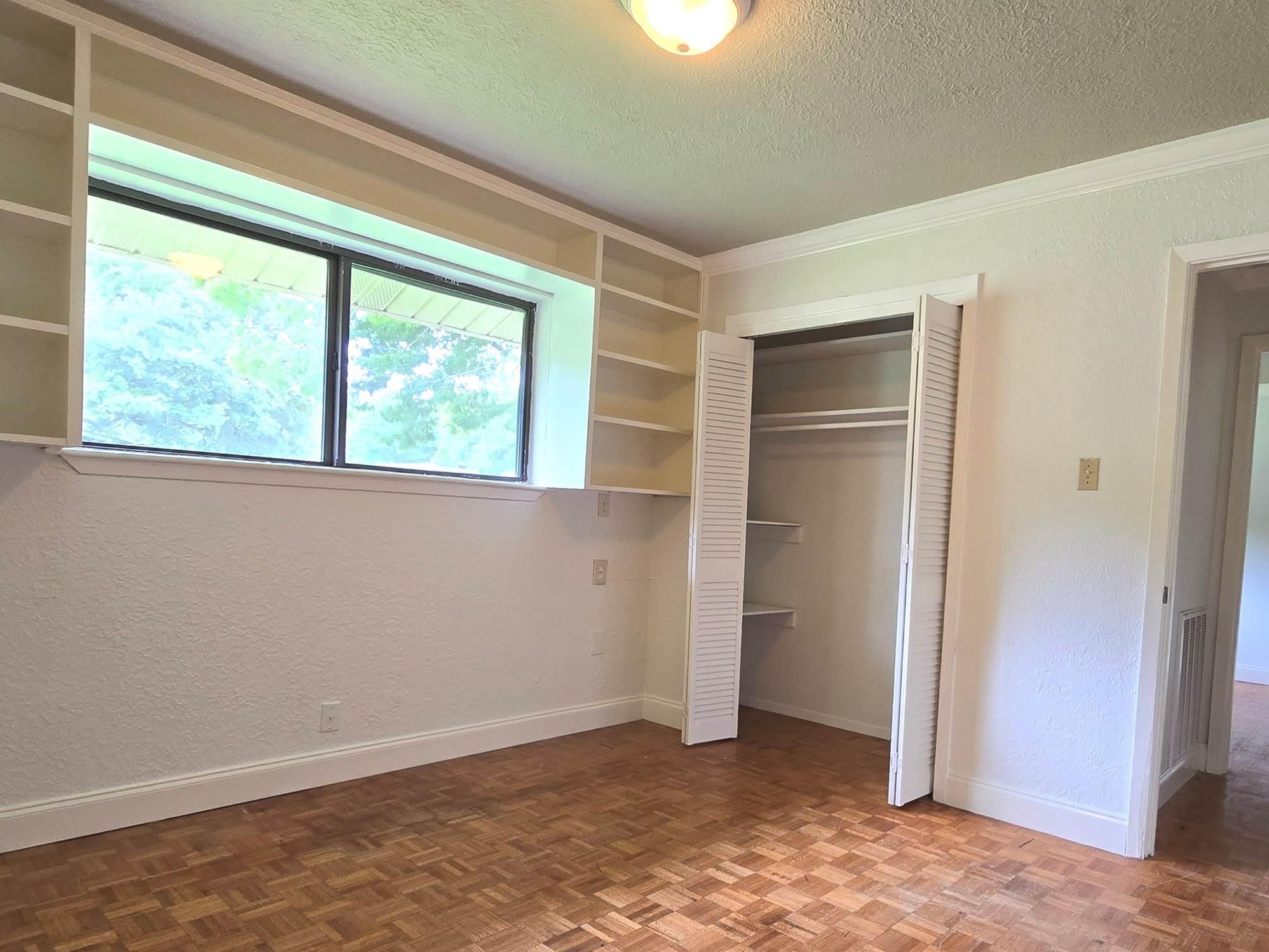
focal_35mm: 20
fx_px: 733
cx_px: 731
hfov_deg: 81.2
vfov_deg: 65.6
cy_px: 546
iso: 125
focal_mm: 2.2
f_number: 2.2
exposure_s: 1/60
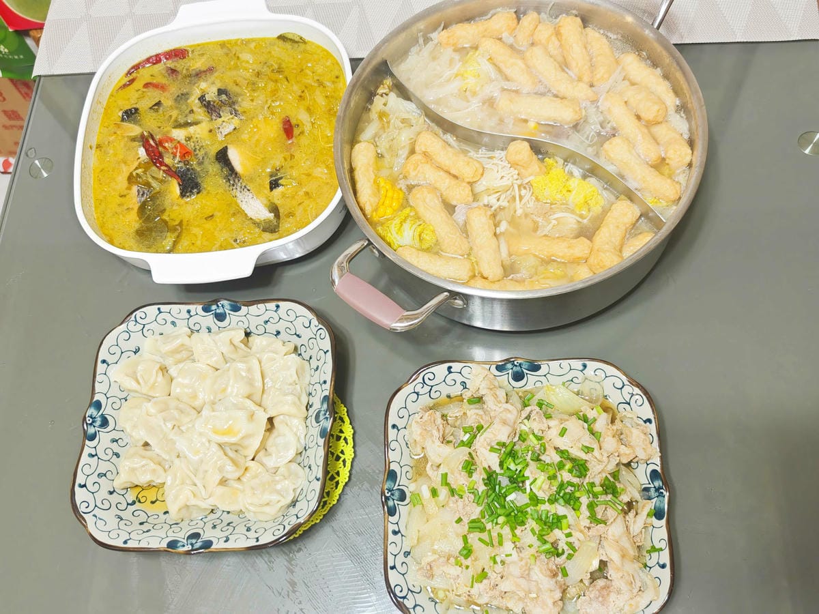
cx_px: 410
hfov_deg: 56.8
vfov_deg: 44.2
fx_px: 757
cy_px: 307
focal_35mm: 32
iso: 273
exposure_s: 1/60
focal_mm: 8.72
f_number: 1.63
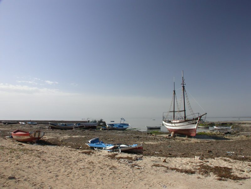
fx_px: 276
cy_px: 94
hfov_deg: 49.0
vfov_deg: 37.7
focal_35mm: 38
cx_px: 126
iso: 100
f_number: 6
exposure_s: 1/203
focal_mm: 7.85
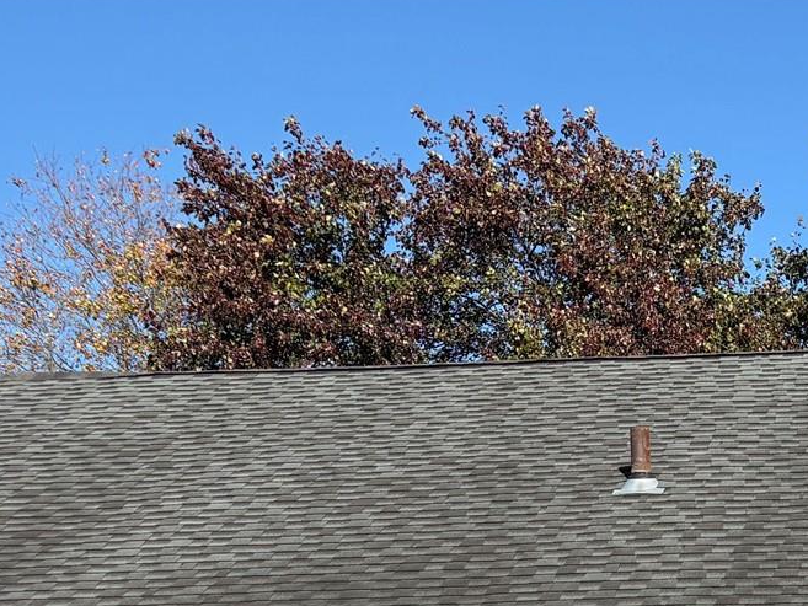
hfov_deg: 22.3
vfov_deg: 16.4
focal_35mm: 81
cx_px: 960
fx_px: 1891
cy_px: 937
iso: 50
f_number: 1.6
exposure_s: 1/2747
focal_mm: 5.96
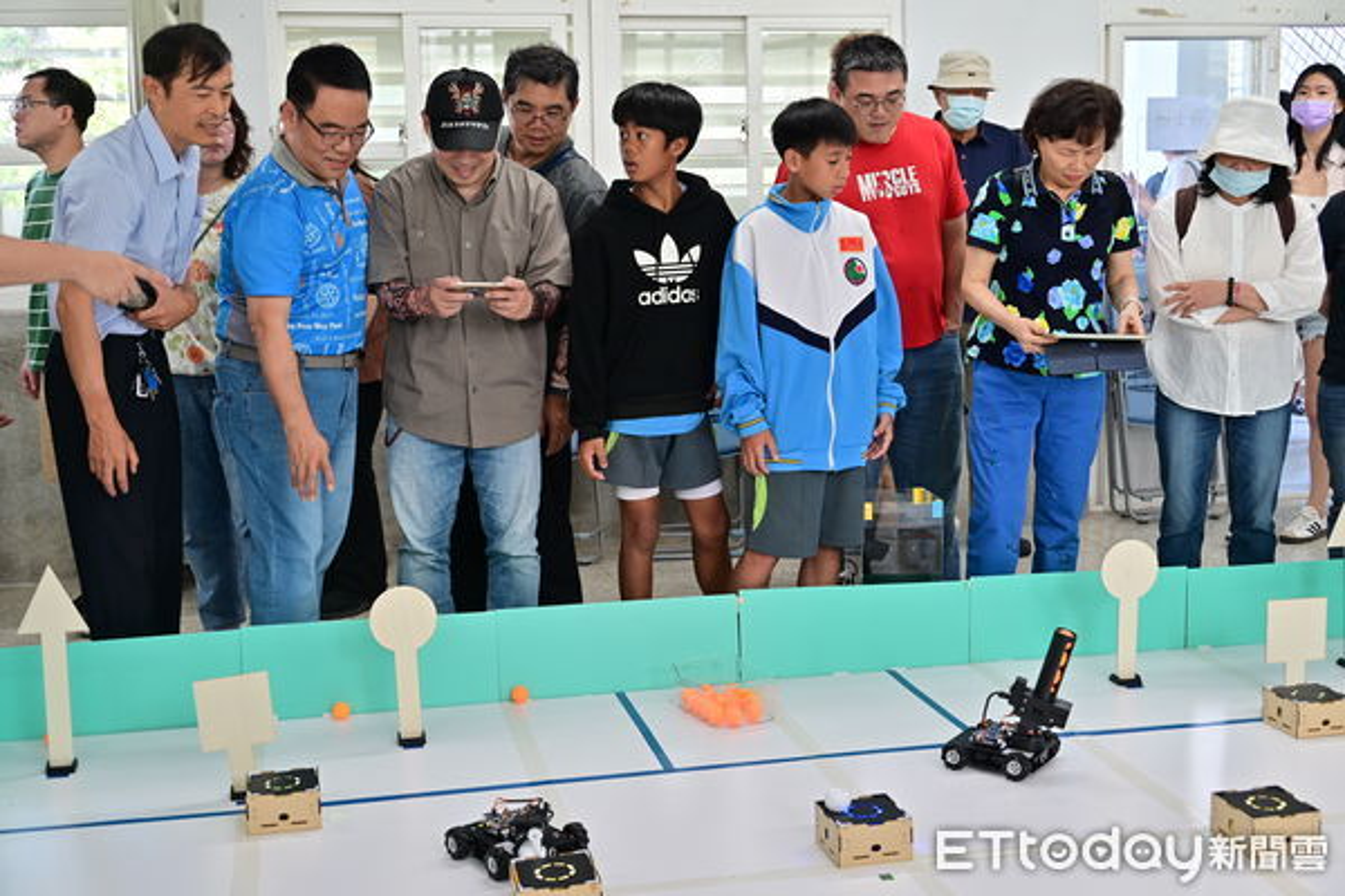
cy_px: 448
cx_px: 672
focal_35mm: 44
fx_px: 1644
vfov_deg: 30.5
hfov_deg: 44.5
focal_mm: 44
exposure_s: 1/50
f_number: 5.3
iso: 450
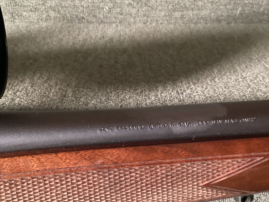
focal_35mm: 57
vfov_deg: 25.5
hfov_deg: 33.7
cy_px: 130
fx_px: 443
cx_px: 164
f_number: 2.4
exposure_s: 1/24
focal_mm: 3.3
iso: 640
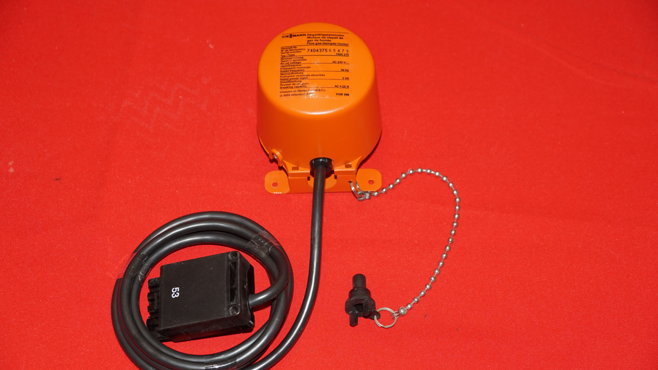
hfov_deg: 37.5
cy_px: 188
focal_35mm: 56
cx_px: 329
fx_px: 969
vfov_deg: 21.6
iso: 640
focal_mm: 35
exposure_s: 1/160
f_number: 4.5
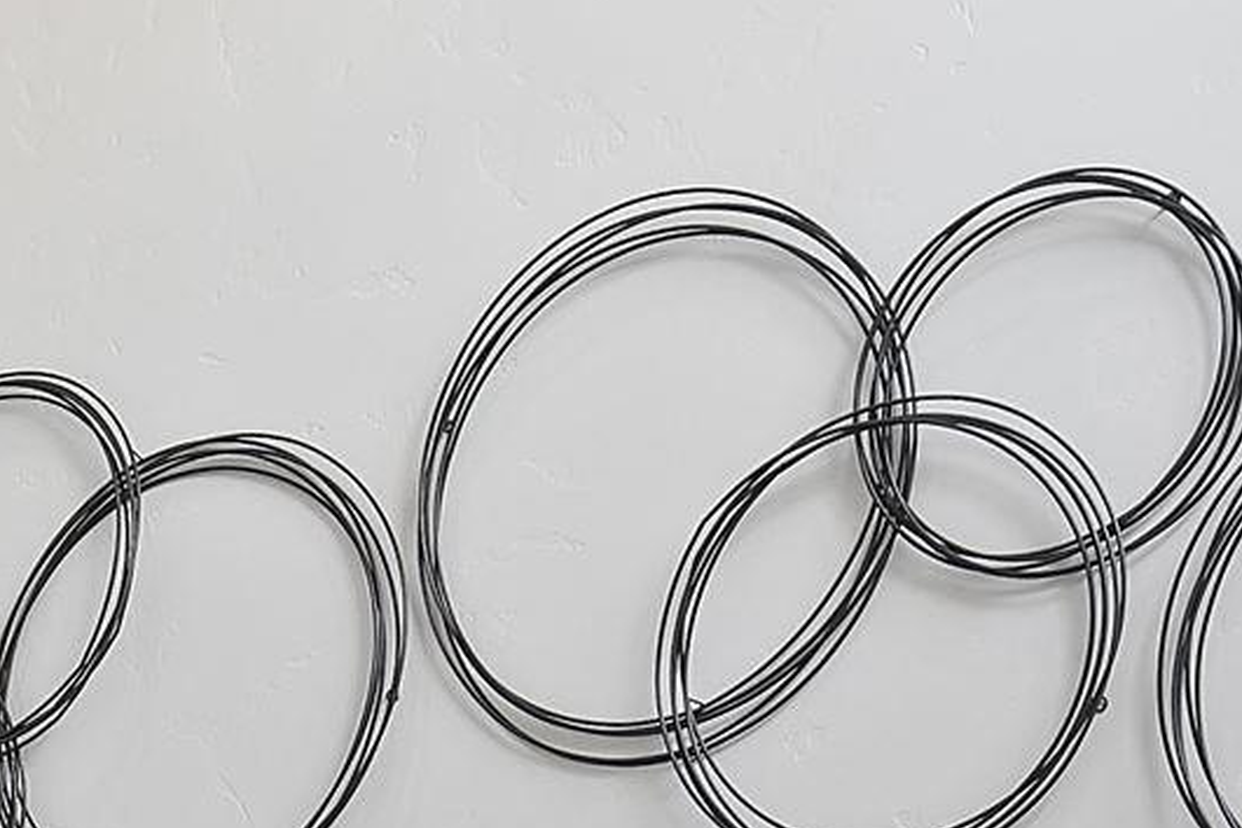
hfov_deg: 17.3
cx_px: -437
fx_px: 3795
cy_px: 1817
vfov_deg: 11.0
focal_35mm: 110
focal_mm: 19
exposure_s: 1/3
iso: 320
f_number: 6.3
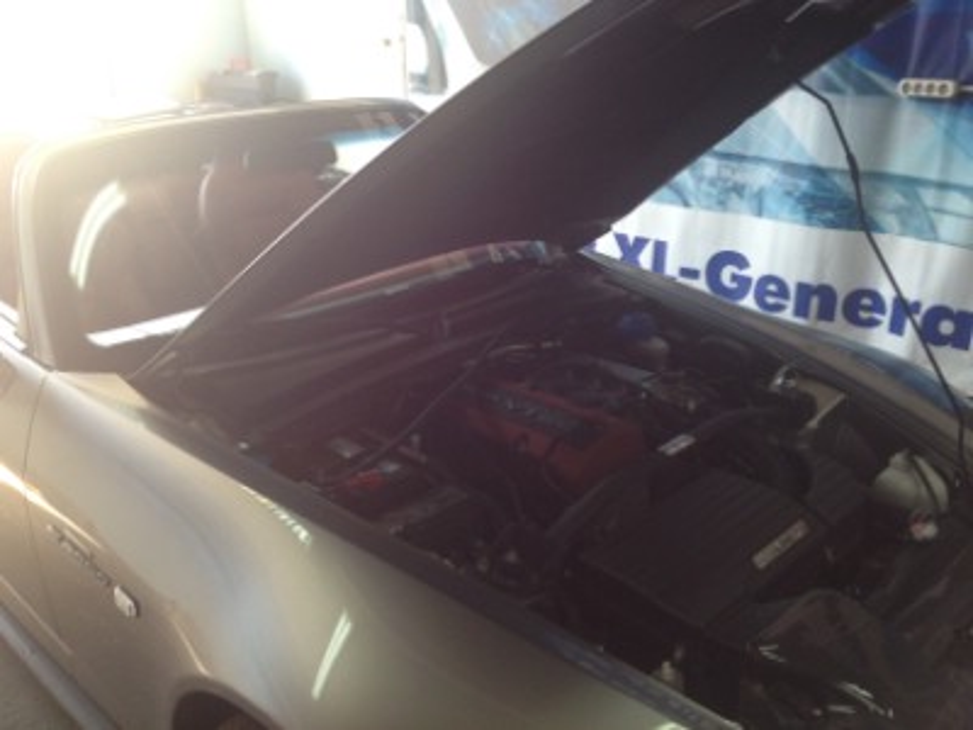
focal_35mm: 35
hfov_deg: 52.6
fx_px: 984
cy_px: 365
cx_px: 486
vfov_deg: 40.7
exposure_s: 1/60
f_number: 2.4
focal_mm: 4.28
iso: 64
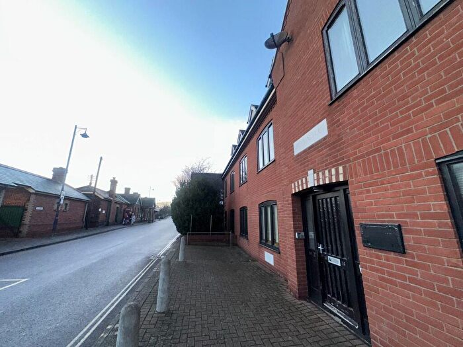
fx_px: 187
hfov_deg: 102.1
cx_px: 232
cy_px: 174
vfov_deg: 85.7
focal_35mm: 14
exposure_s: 1/107
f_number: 2.2
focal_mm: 2.22
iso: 160
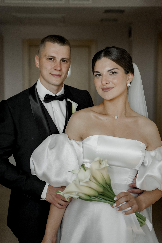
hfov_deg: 22.3
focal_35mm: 61
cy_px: 122
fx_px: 412
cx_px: 81
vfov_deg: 32.9
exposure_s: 1/500
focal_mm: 61
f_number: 2.8
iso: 800
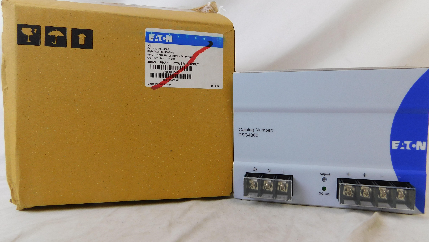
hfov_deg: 71.9
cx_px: 220
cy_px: 121
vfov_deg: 44.4
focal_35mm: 26
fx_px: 296
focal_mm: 4
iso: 125
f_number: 3
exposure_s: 1/40
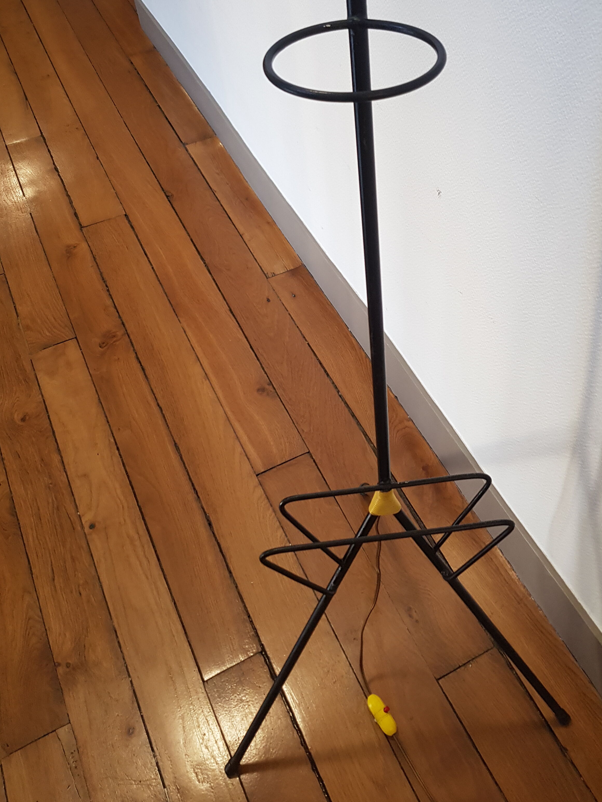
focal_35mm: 34
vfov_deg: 53.3
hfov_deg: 41.5
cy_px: 291
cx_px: 380
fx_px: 788
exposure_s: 1/50
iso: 125
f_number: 1.7
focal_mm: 4.2
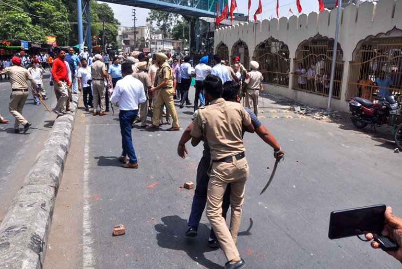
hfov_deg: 65.4
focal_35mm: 28
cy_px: 131
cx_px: 194
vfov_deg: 46.4
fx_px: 313
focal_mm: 18
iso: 250
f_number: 13
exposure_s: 1/160
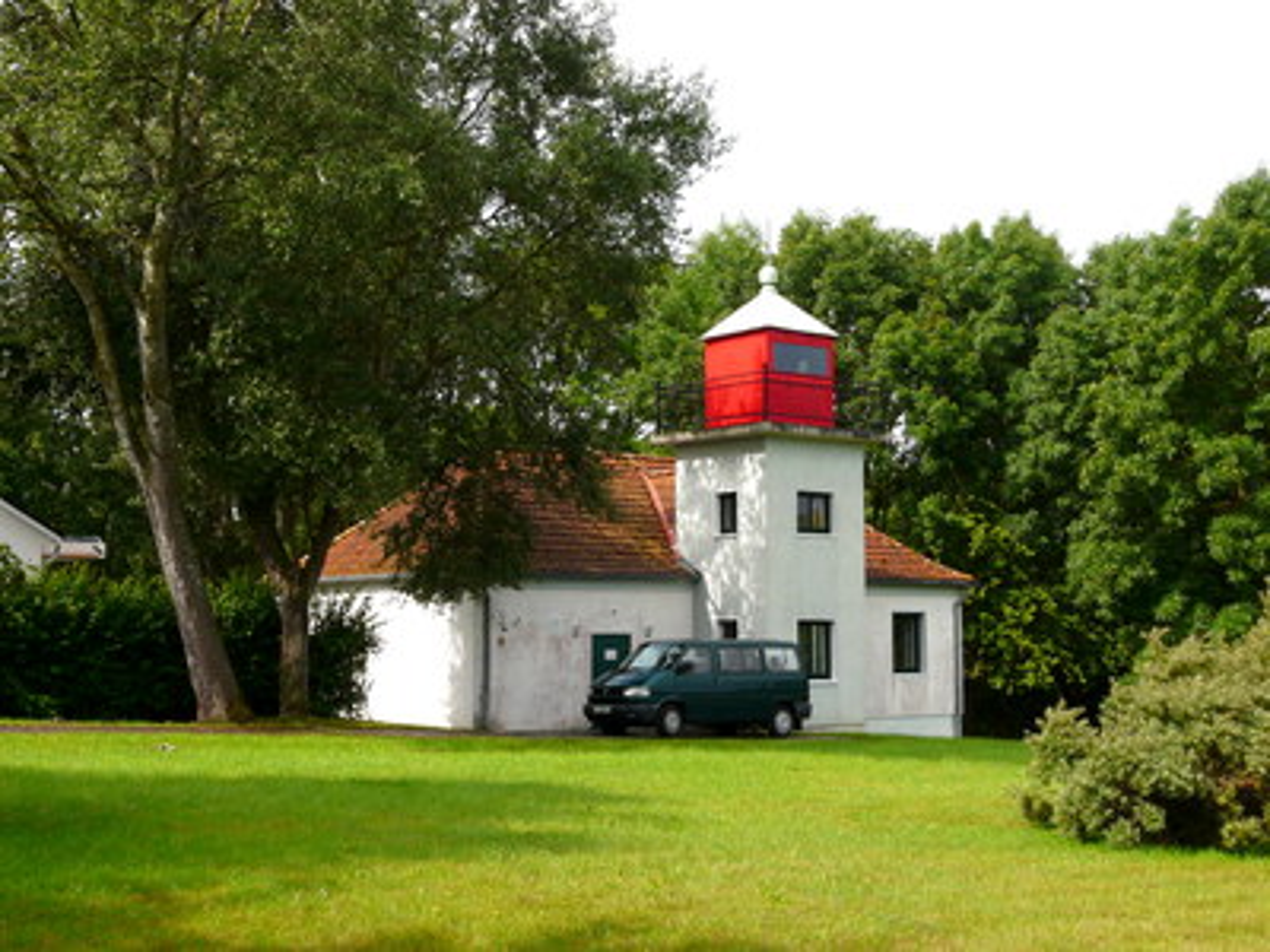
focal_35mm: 52
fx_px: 1908
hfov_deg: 36.8
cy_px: 476
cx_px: 635
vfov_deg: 28.0
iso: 100
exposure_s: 1/400
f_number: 5.6
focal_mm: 8.5
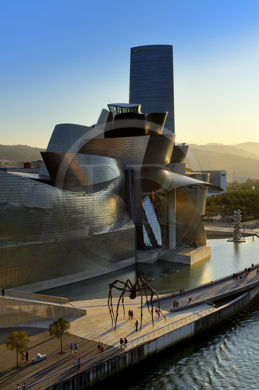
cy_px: 195
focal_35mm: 42
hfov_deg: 31.8
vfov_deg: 46.4
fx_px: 454
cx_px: 130
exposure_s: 1/200
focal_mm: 42
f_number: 14
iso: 200
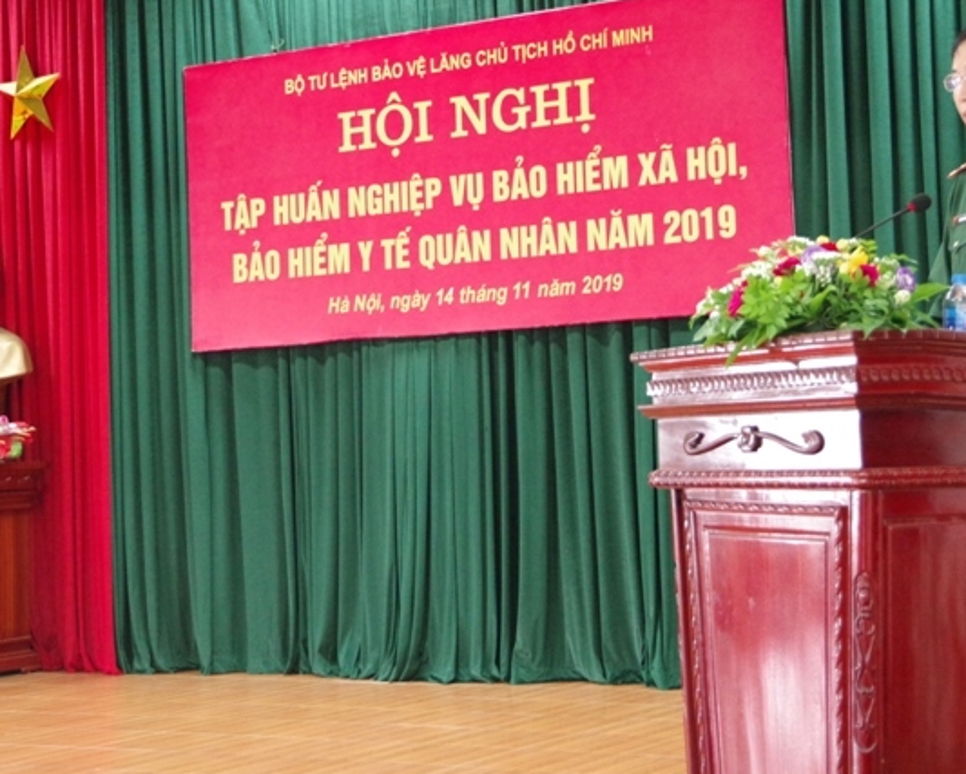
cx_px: 562
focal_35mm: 76
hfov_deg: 25.0
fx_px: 2174
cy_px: 298
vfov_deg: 20.2
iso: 6400
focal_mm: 36
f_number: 4.5
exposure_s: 1/80
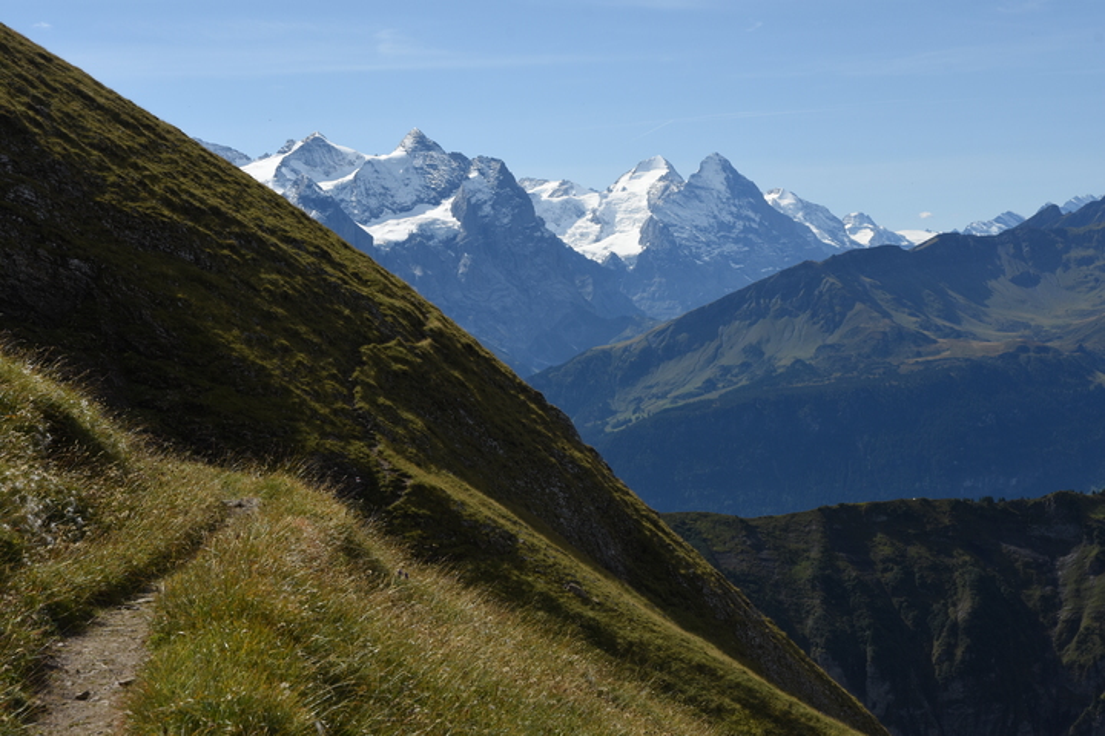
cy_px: 368
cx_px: 552
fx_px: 2072
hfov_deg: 29.9
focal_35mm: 68
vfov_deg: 20.2
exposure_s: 1/500
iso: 200
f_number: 11
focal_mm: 45
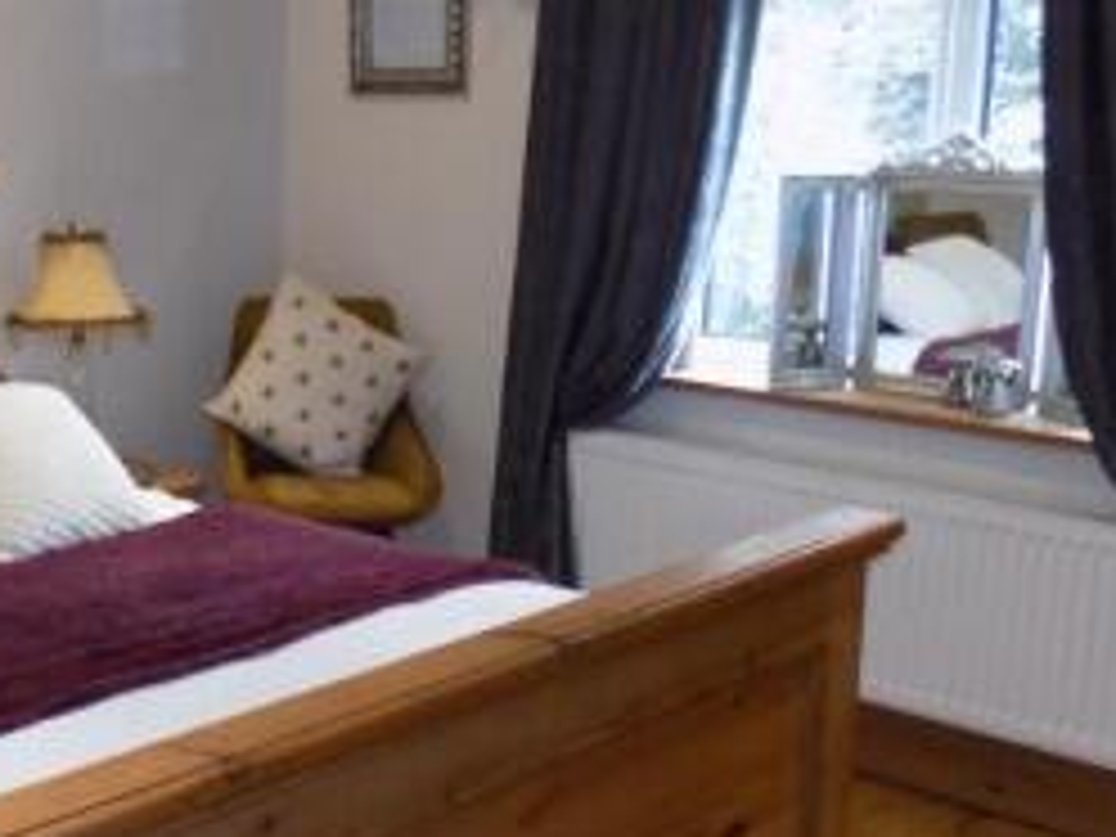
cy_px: 403
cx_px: -43
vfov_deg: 27.0
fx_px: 1741
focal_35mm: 54
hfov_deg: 32.2
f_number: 3.1
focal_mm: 4
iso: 320
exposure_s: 1/30
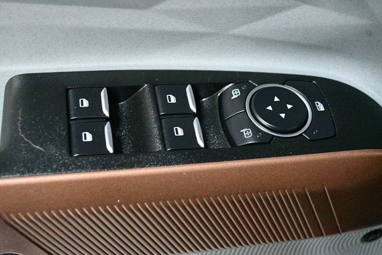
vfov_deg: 26.0
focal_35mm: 52
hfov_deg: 38.2
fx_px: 551
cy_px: 128
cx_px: 191
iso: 12800
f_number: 5
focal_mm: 35
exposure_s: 1/50
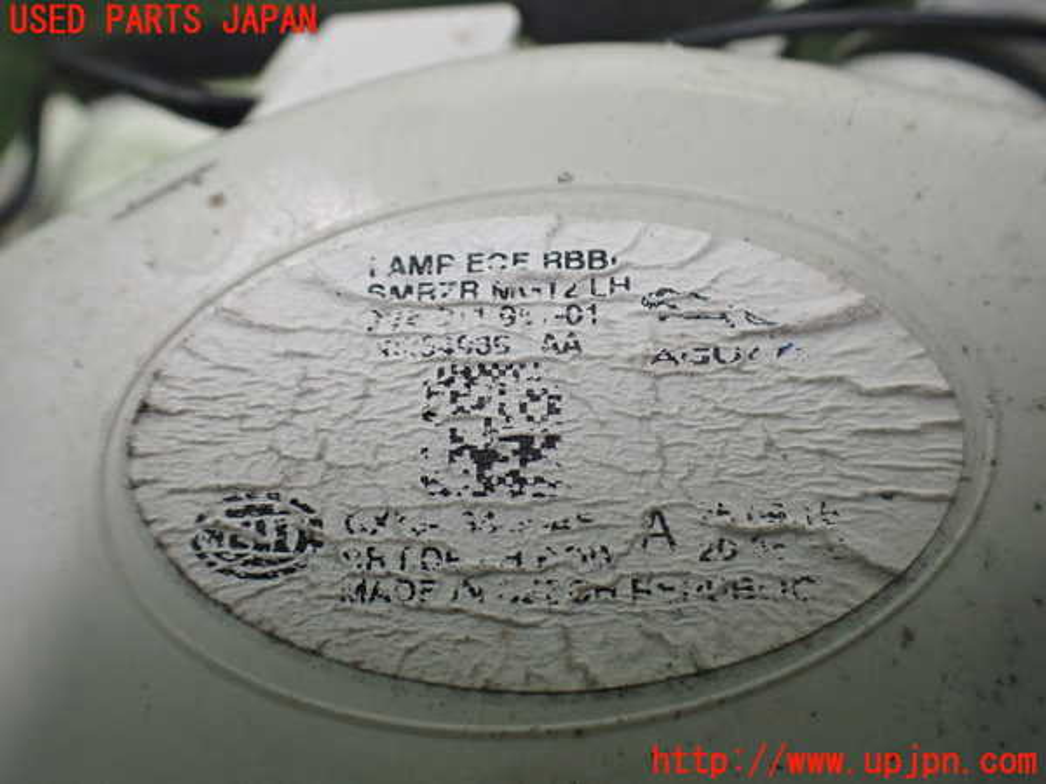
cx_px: 523
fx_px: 907
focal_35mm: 30
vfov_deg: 46.8
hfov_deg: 60.0
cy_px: 392
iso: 800
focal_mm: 5.4
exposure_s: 1/100
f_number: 2.3
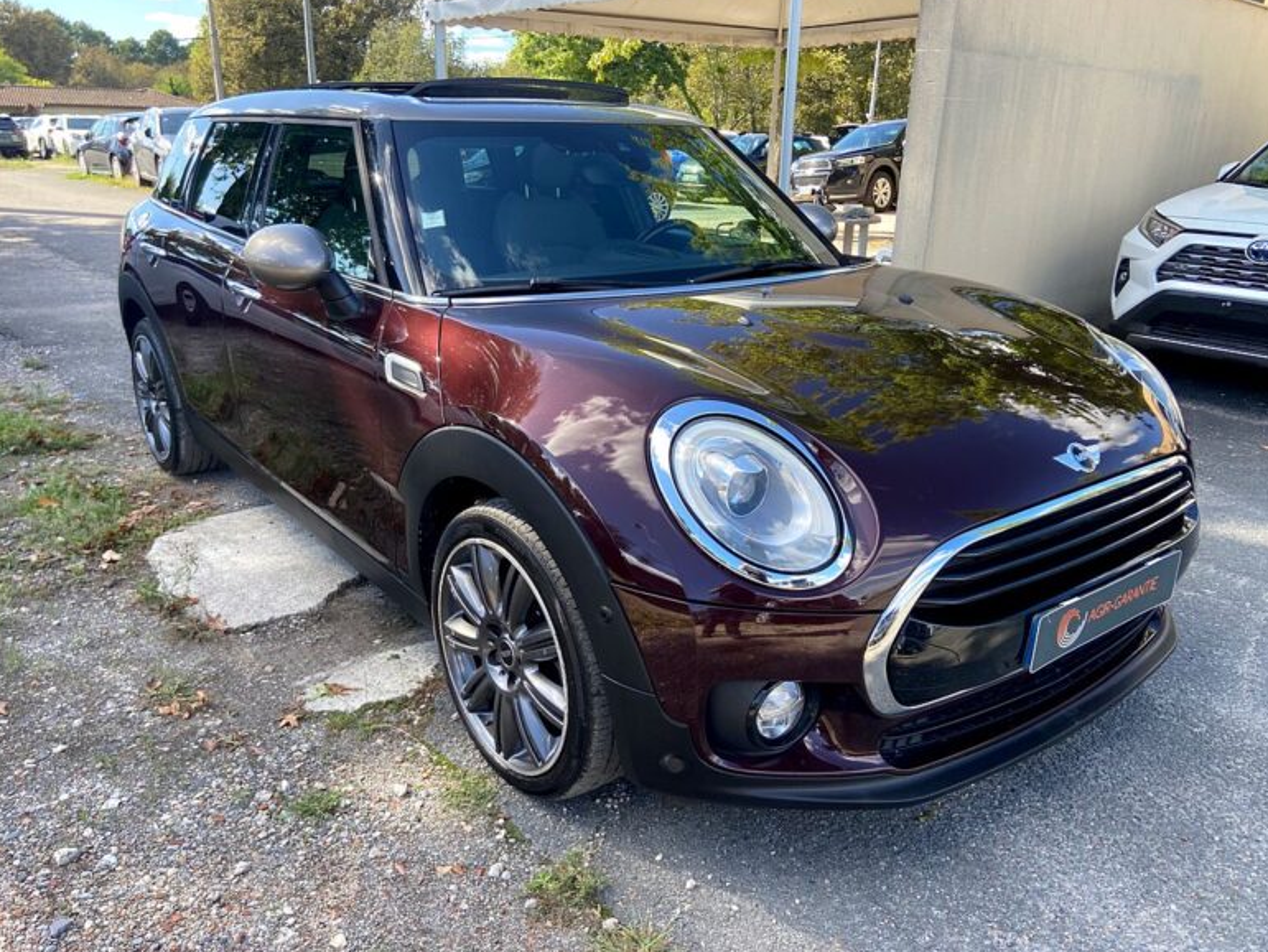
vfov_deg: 51.4
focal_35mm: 27
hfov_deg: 65.3
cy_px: 471
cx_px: 646
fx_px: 989
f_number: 1.8
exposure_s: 1/398
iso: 32
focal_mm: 4.25
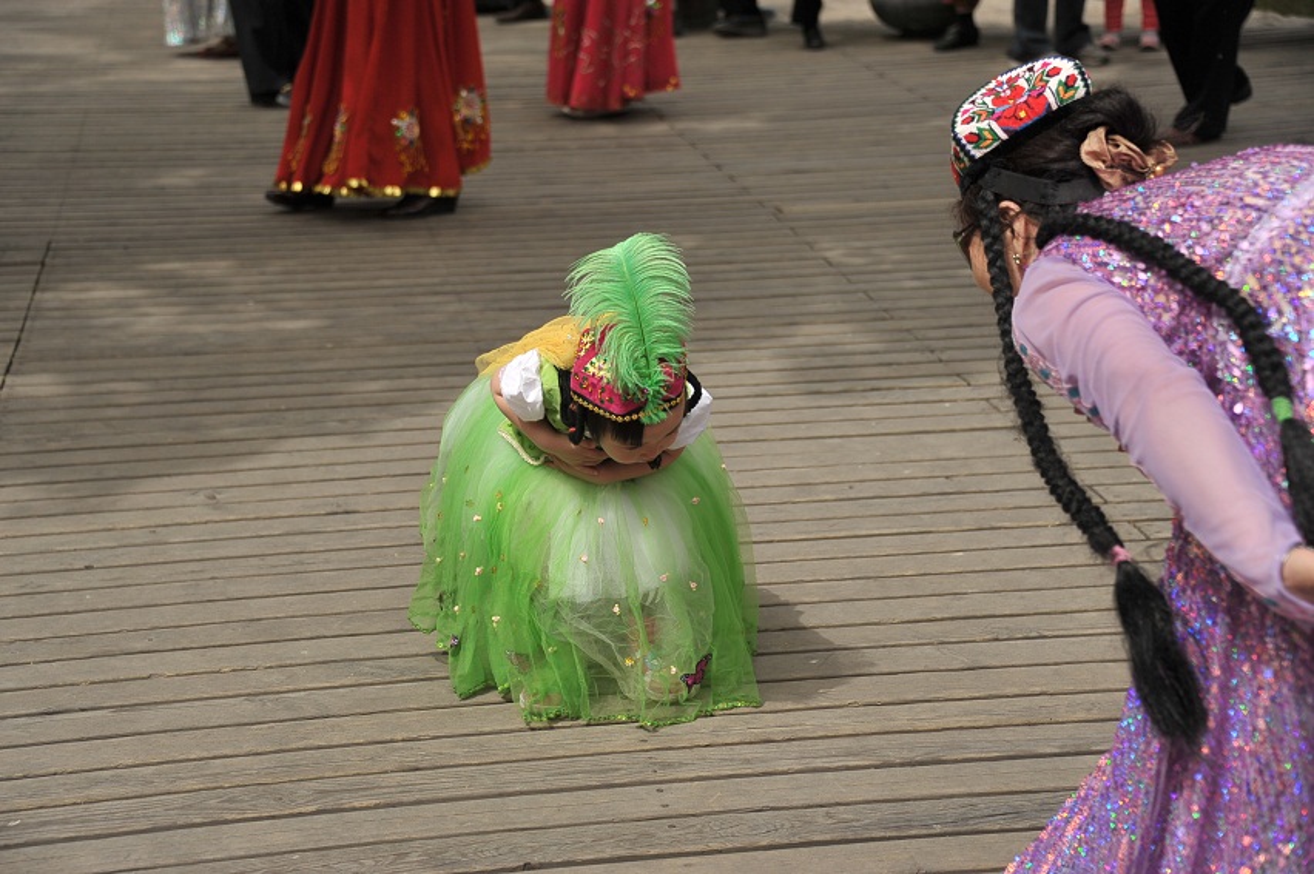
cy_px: 437
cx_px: 657
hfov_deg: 29.7
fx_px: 2480
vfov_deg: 20.0
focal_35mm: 68
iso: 200
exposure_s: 1/1600
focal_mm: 68
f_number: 4.8
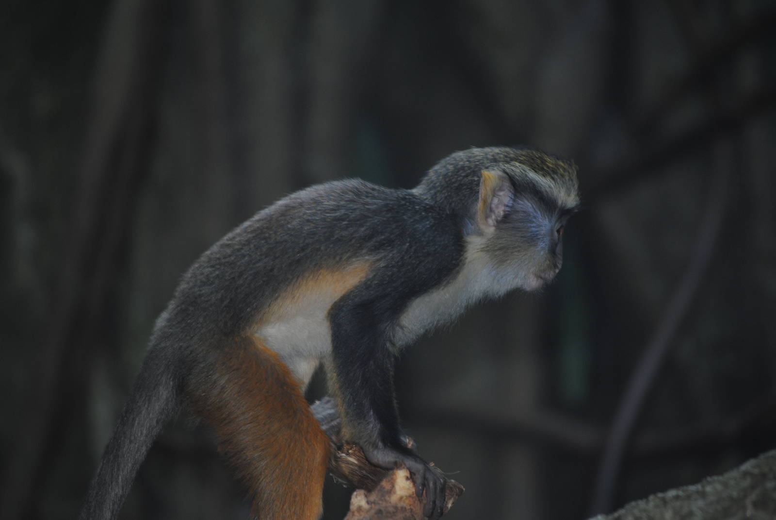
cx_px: 388
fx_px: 5341
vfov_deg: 5.6
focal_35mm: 248
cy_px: 260
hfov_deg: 8.3
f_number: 5.3
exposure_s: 1/60
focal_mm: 165
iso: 200
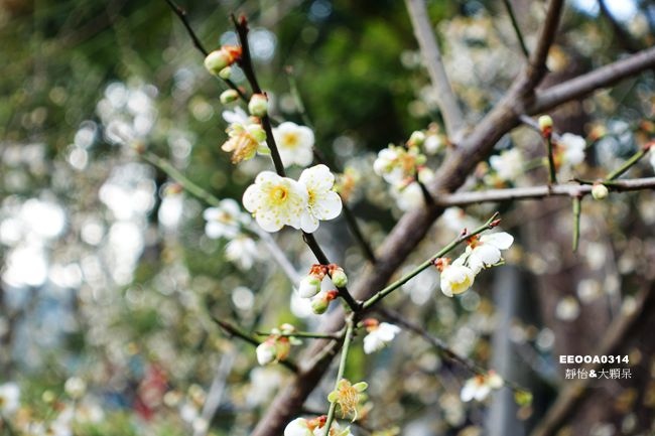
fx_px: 1255
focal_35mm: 69
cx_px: 328
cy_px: 218
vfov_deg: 19.7
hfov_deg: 29.3
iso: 125
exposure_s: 1/80
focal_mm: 25.46
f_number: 4
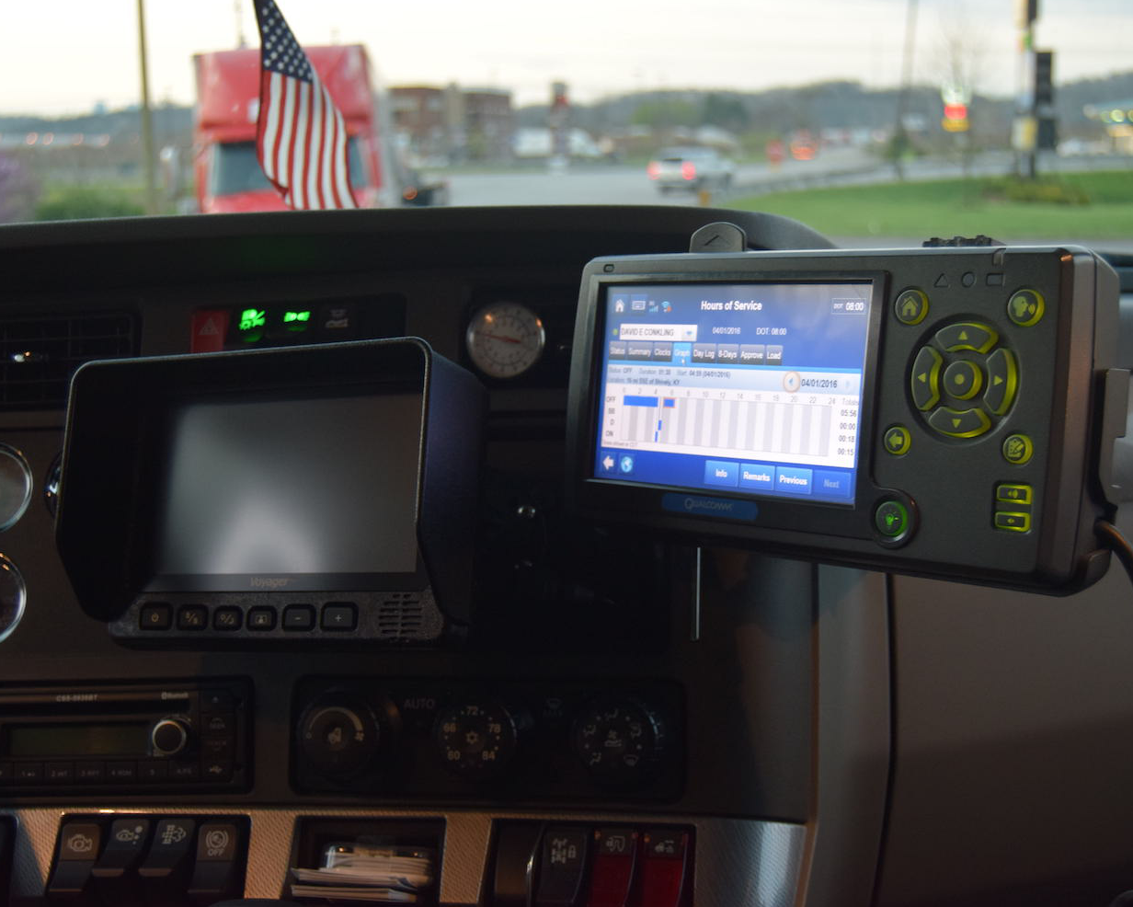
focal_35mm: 48
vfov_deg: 31.5
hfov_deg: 38.7
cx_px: 622
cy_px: 449
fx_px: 1610
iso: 800
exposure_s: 1/60
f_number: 4
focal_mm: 28
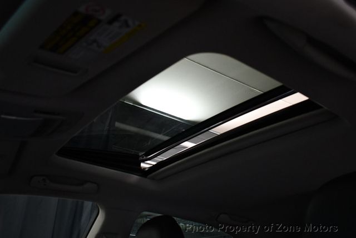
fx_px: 356
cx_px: 178
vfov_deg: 36.9
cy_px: 119
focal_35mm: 36
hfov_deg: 53.1
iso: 1100
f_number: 3.5
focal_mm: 18
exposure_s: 1/125
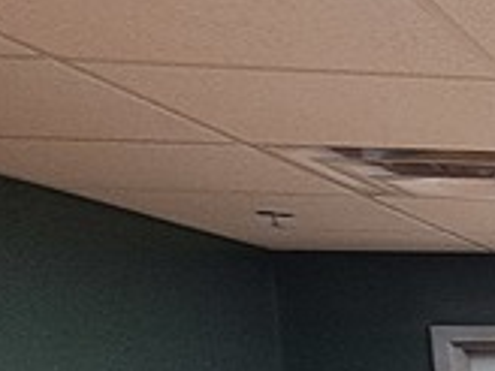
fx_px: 1158
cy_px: 528
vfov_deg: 16.8
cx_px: 1334
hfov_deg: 13.1
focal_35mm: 81
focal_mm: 1.74
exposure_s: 1/40
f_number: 2.2
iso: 64
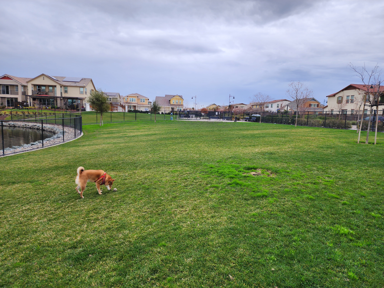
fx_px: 255
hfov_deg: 73.9
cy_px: 144
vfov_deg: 58.9
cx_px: 192
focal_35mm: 23
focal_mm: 6.4
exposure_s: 1/180
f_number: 1.8
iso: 25
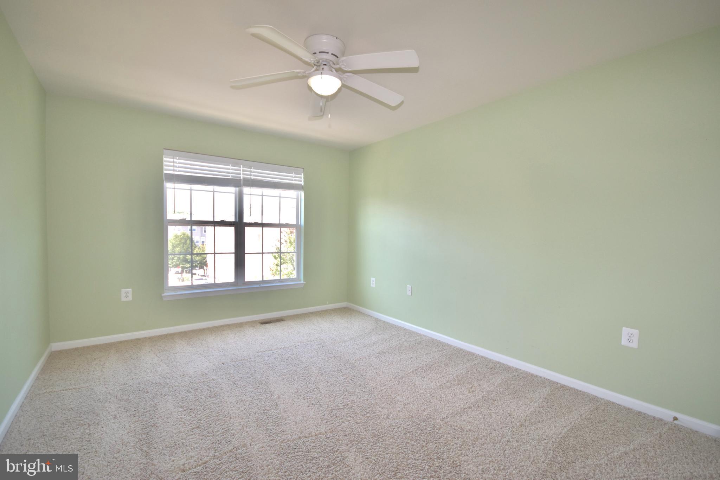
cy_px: 240
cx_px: 360
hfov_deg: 100.4
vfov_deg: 77.3
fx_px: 300
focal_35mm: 15
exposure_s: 1/100
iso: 400
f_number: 5.6
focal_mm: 10
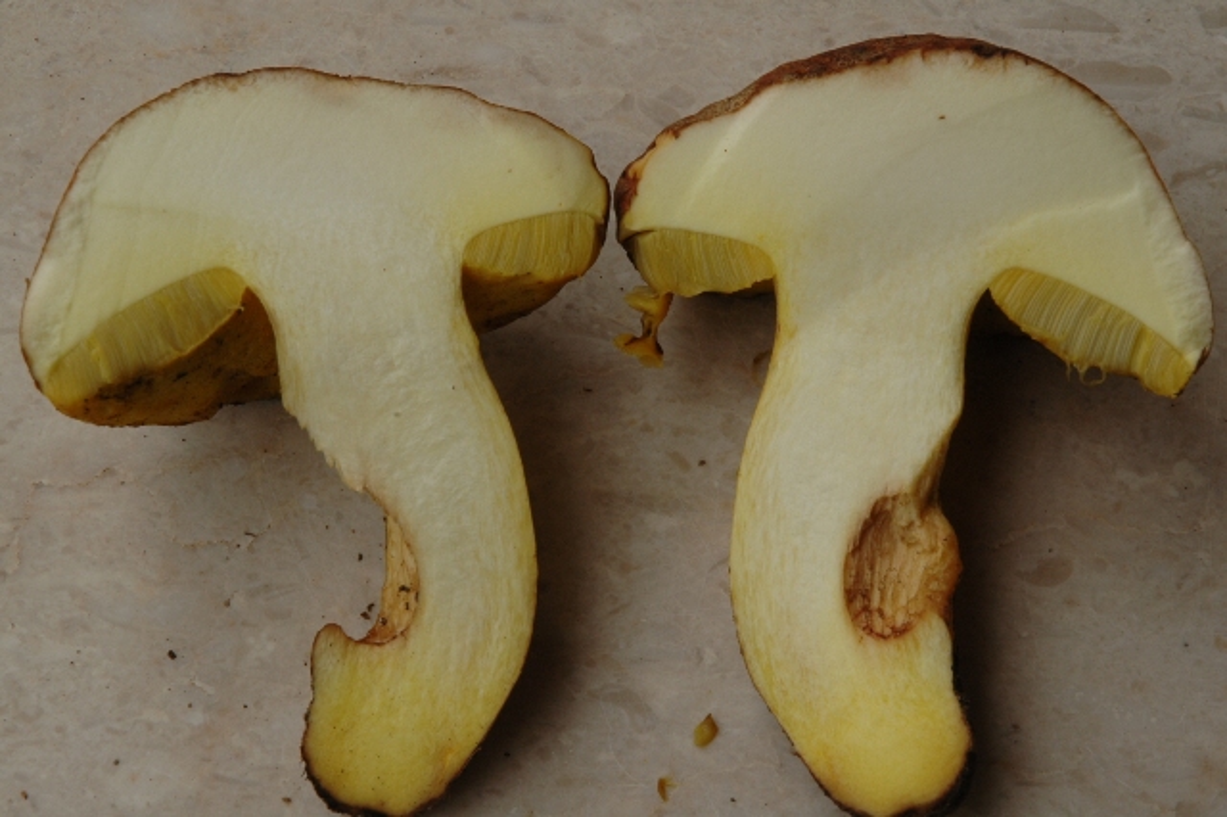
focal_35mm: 105
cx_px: 614
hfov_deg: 19.5
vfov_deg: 13.0
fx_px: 3577
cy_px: 408
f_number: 18
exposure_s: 1/60
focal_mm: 70
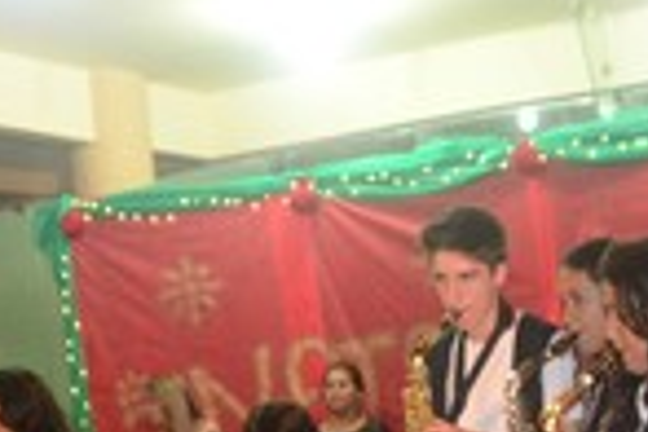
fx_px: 1656
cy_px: 503
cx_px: 622
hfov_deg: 21.5
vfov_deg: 14.4
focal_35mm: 92
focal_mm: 20
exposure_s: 1/60
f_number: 4.5
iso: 1600
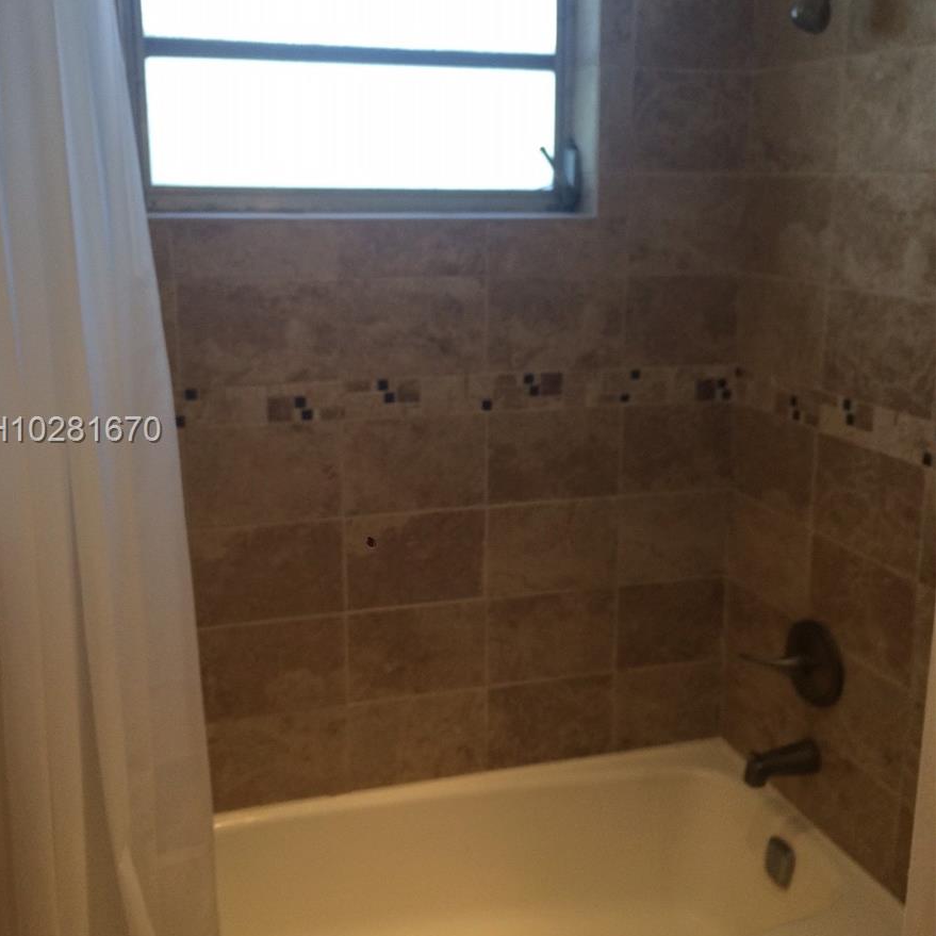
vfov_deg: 47.2
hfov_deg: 47.2
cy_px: 432
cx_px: 458
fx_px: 1071
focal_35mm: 35
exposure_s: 1/120
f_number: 2.2
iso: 64
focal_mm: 4.15
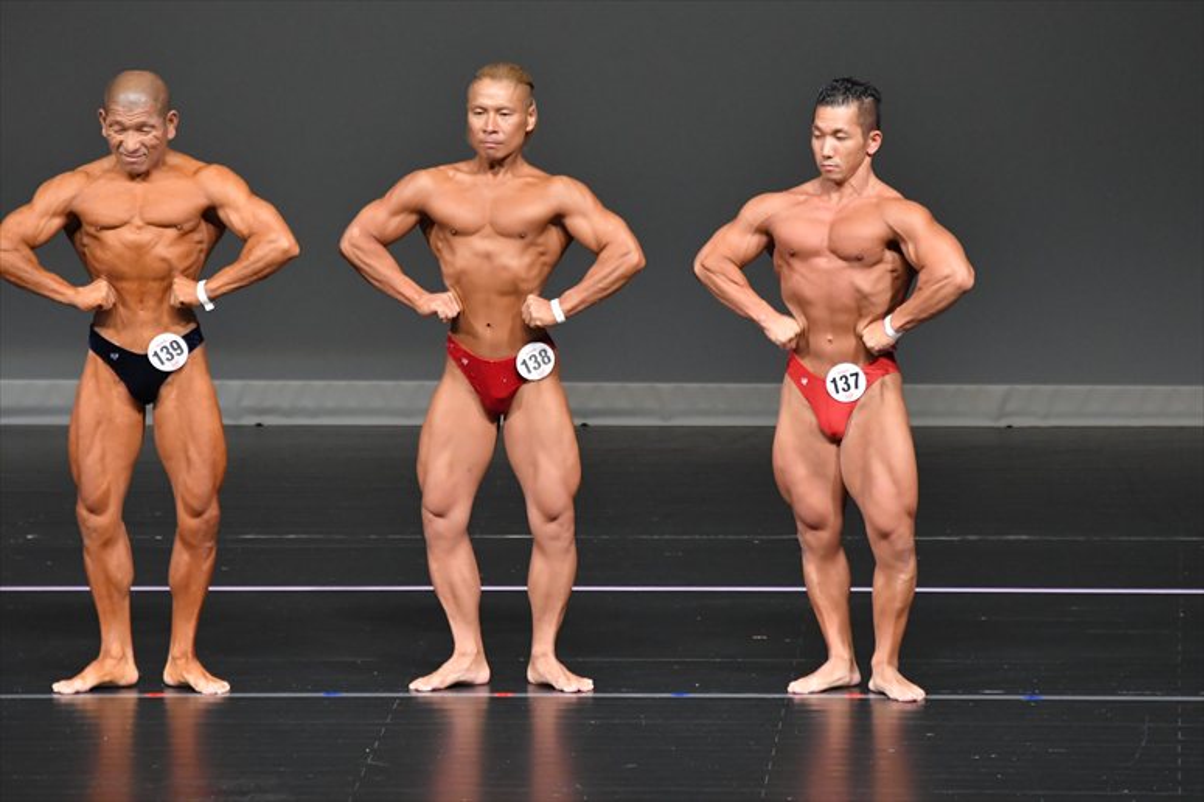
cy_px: 401
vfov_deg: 4.0
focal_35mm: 345
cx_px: 602
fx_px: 11533
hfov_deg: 6.0
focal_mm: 230
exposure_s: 1/400
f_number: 5.6
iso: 4000
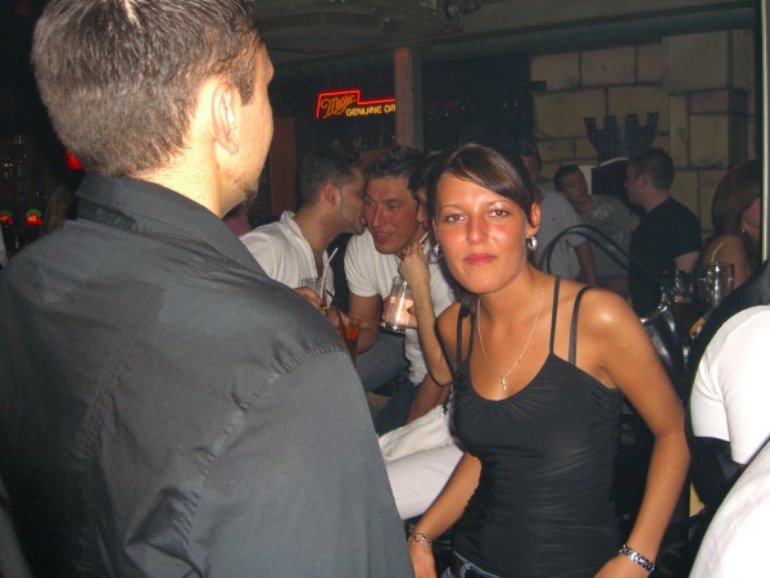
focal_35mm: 38
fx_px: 845
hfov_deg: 49.0
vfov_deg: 37.7
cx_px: 385
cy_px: 289
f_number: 2.8
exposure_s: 1/60
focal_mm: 7.9
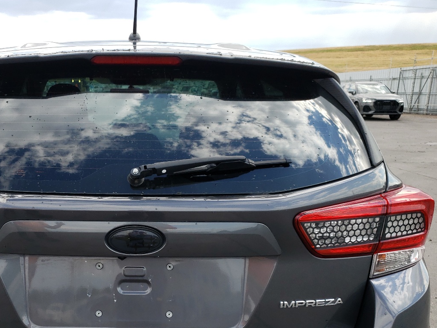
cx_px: 122
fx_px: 518
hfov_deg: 44.6
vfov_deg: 34.5
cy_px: 242
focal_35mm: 41
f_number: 1.5
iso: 50
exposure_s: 1/909
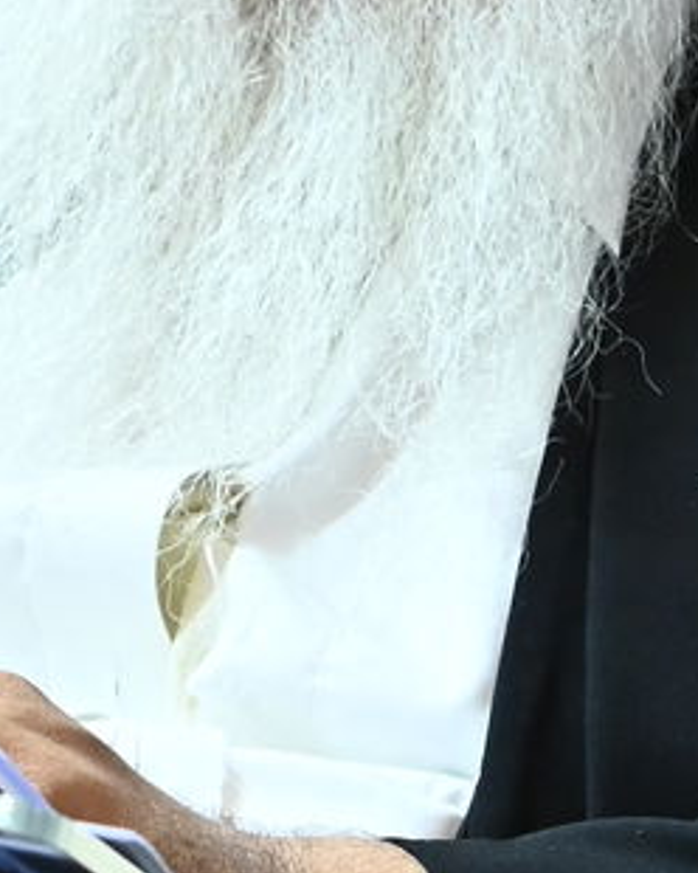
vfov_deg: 7.6
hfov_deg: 6.1
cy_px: 973
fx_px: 6559
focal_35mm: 254
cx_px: -104
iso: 1600
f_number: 5
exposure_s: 1/125
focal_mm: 40
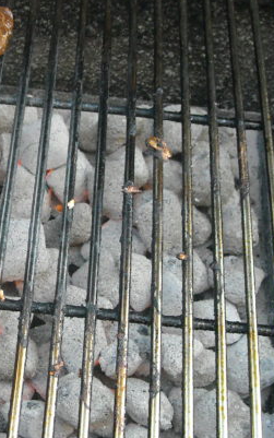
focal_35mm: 71
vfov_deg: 29.0
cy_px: 203
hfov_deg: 17.8
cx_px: -12
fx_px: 847
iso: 366
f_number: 2.8
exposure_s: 1/250
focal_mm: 5.7
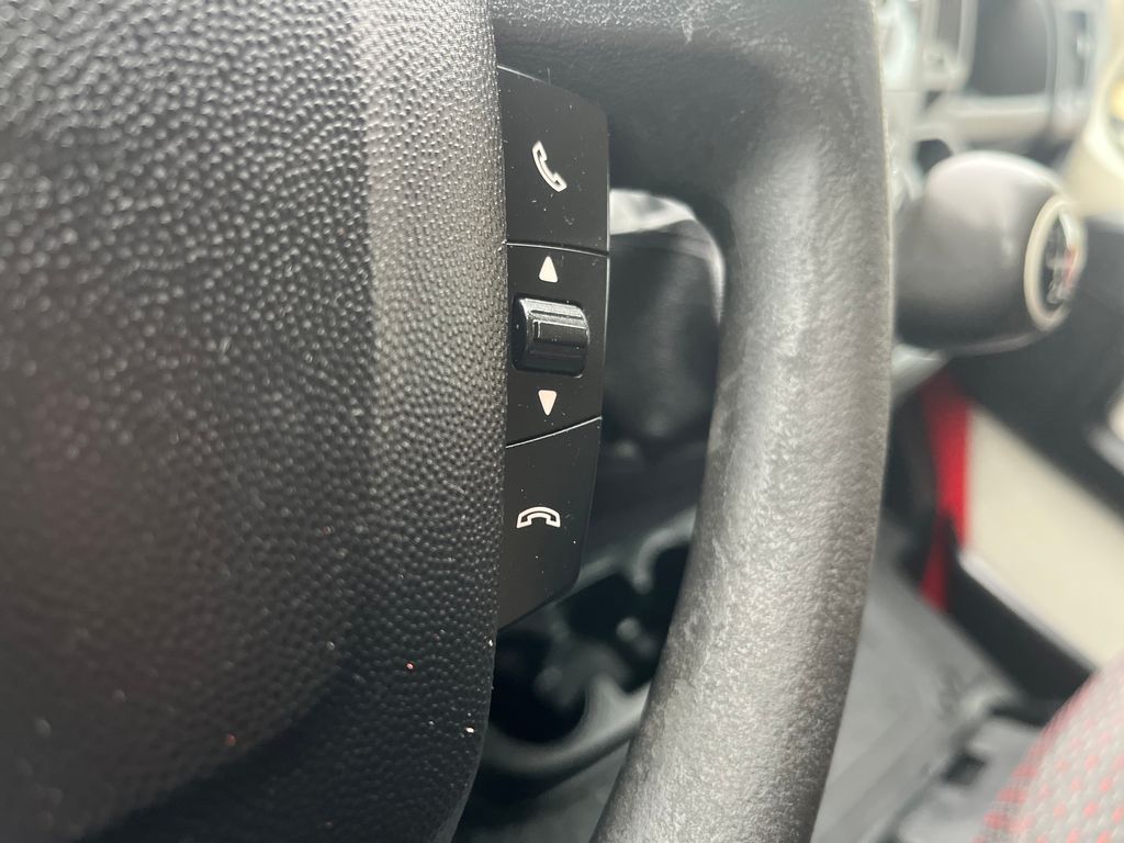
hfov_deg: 67.3
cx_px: 562
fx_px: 844
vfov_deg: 53.1
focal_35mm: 26
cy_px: 422
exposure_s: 1/55
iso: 500
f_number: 1.6
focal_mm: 5.1
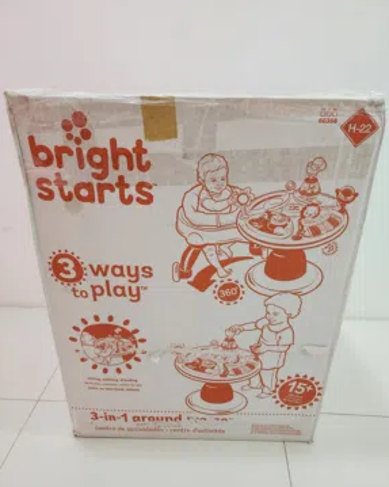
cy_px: 267
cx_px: 201
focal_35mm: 25
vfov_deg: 68.0
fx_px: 360
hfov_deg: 56.8
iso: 500
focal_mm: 6.4
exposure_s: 1/100
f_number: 1.8
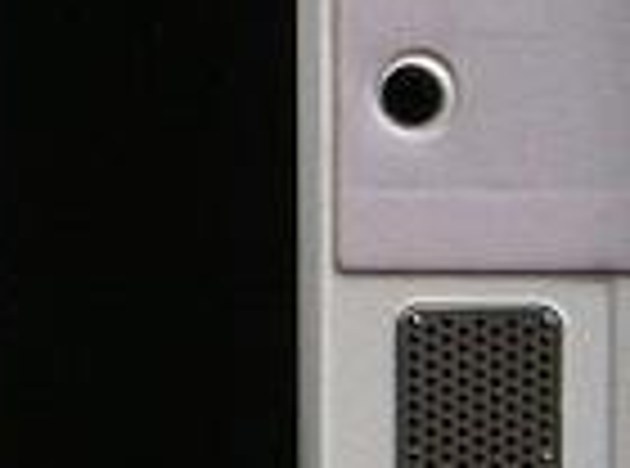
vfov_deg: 8.4
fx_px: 3174
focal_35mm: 175
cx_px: -783
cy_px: 81
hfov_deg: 10.1
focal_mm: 3.85
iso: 80
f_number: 2.8
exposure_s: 1/30
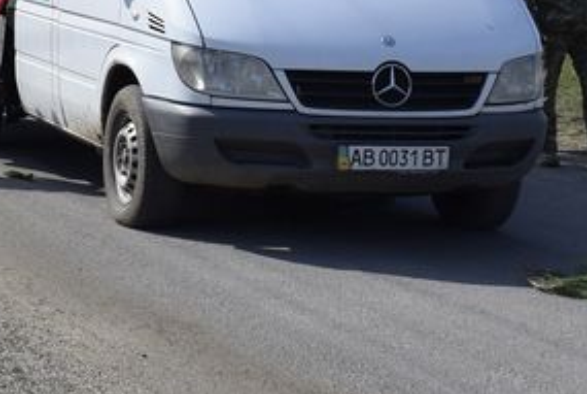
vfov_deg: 10.2
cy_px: 38
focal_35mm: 134
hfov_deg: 15.2
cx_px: 113
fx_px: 2188
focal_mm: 34
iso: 200
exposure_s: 1/400
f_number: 10
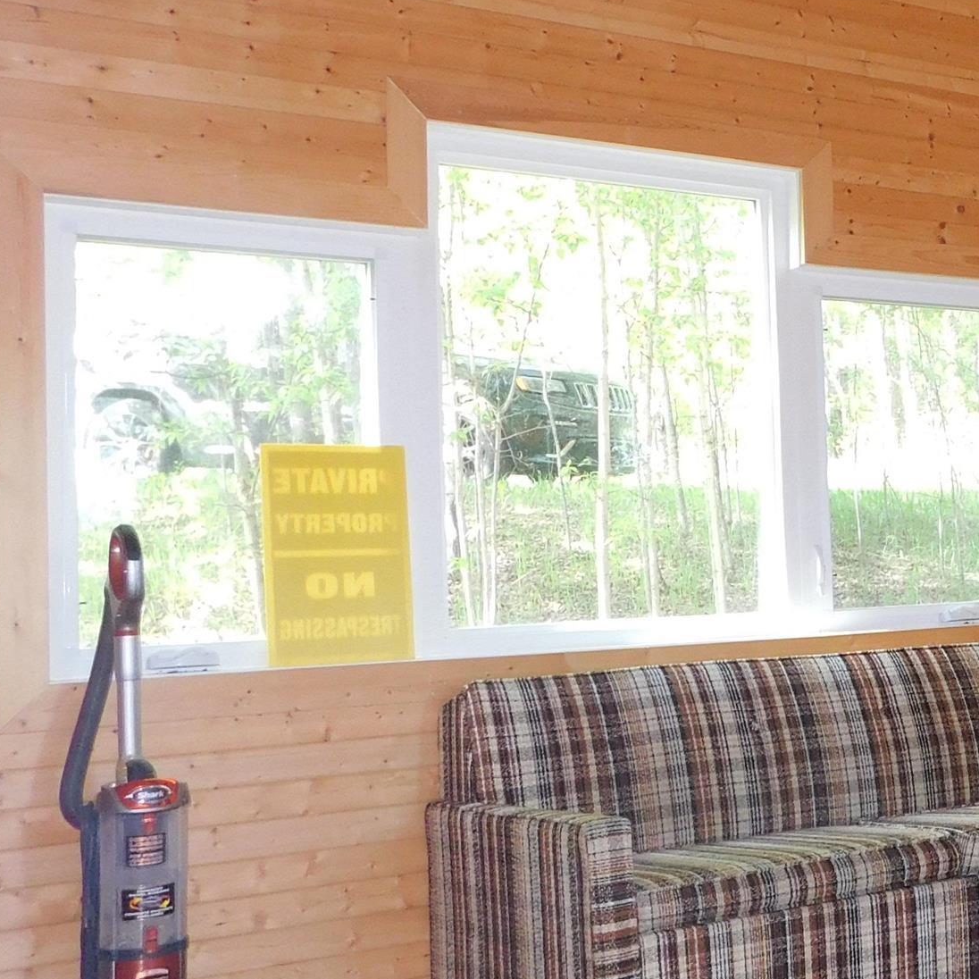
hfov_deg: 26.2
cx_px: 1223
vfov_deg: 30.0
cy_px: 478
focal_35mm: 57
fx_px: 1824
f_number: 3
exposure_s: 1/30
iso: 200
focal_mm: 4
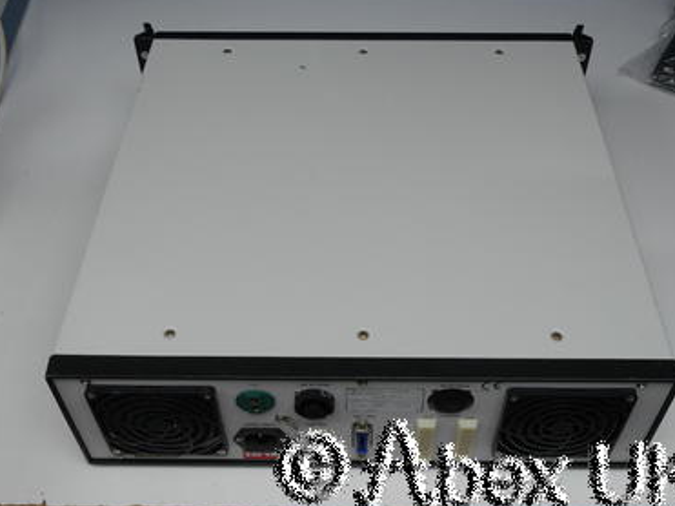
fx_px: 799
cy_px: 249
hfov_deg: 45.8
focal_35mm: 41
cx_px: 353
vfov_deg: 35.1
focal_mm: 19
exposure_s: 1/50
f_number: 9
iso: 400
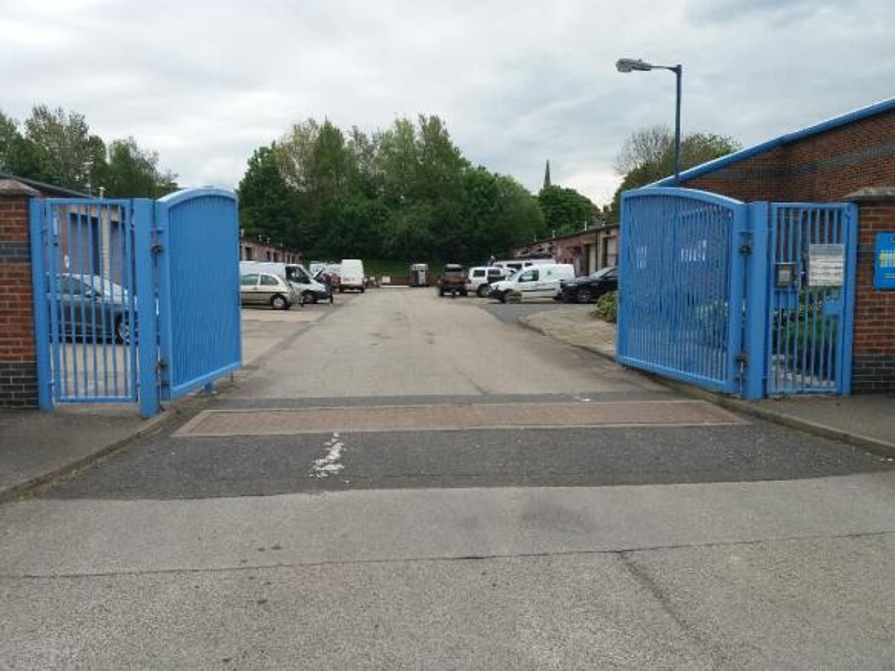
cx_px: 448
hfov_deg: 63.5
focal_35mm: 28
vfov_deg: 49.7
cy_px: 336
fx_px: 724
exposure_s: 1/1018
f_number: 1.9
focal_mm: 3.7
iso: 64
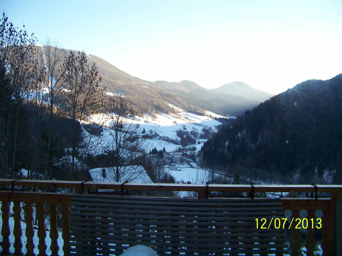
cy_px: 128
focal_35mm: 36
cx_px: 171
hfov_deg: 51.4
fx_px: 356
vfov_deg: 39.6
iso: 66
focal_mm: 5.85
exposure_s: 1/200
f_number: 2.8
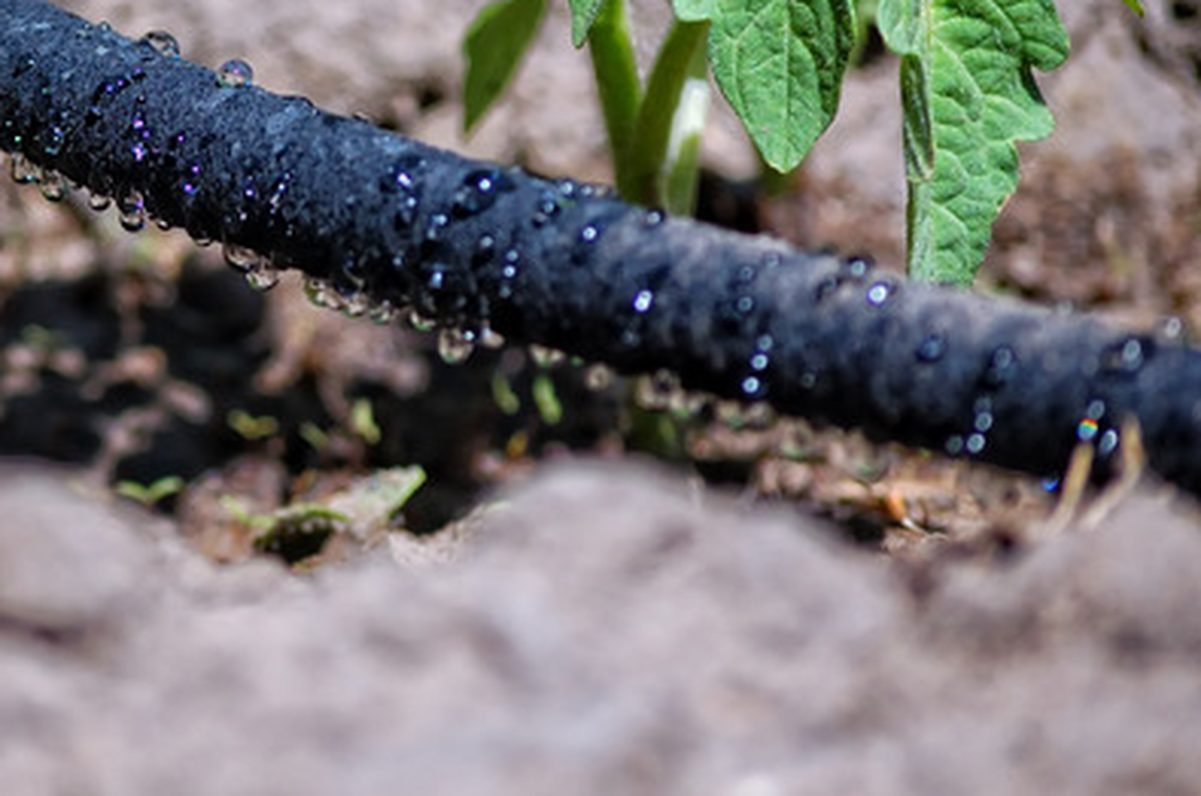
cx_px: 91
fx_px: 7894
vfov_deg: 5.8
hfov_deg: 8.7
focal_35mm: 237
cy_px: 109
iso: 200
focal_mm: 80
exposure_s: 1/800
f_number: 5
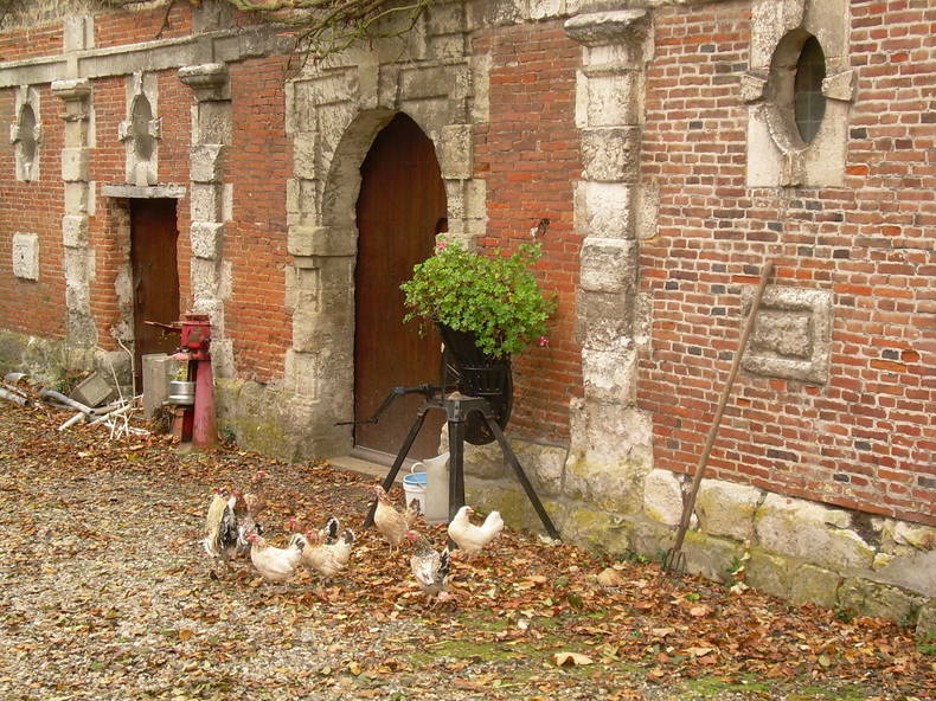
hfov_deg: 29.8
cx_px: 468
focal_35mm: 65
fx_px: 1757
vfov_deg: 22.6
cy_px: 350
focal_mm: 11
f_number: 3.6
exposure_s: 1/30
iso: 50
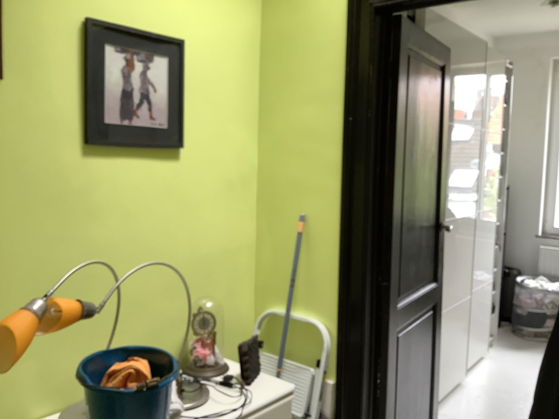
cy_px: 210
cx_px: 280
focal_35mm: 31
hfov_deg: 58.4
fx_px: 501
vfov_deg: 45.4
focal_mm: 3.3
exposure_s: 1/50
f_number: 2.4
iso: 64
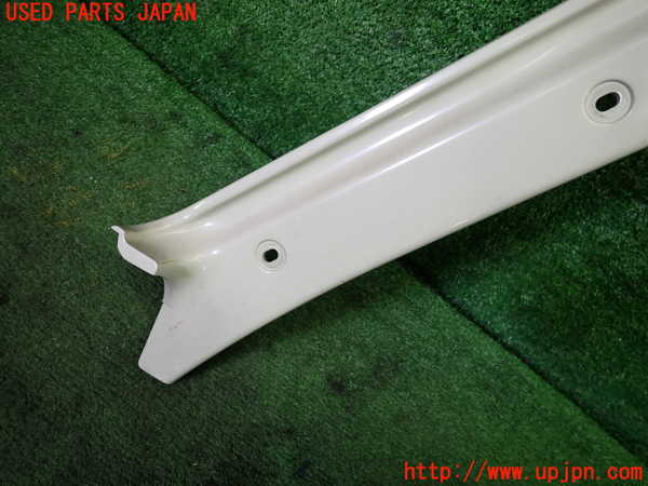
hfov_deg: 69.4
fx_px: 468
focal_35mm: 25
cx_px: 324
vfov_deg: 54.9
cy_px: 243
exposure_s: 1/60
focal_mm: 4.5
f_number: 2
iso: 100
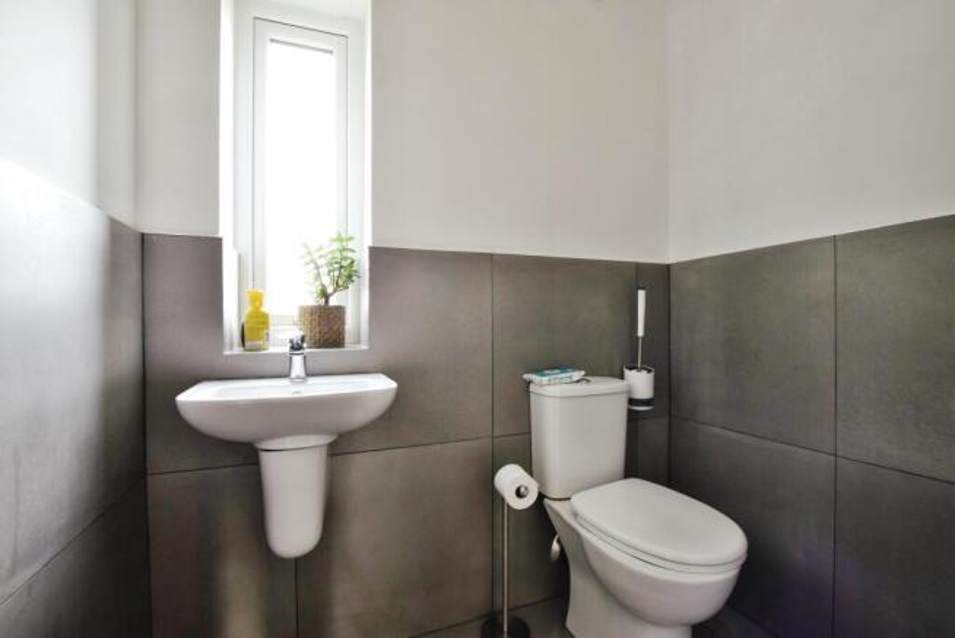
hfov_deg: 100.4
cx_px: 478
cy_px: 319
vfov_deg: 77.4
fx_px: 398
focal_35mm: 15
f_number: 8
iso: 640
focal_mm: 10
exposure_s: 1/2
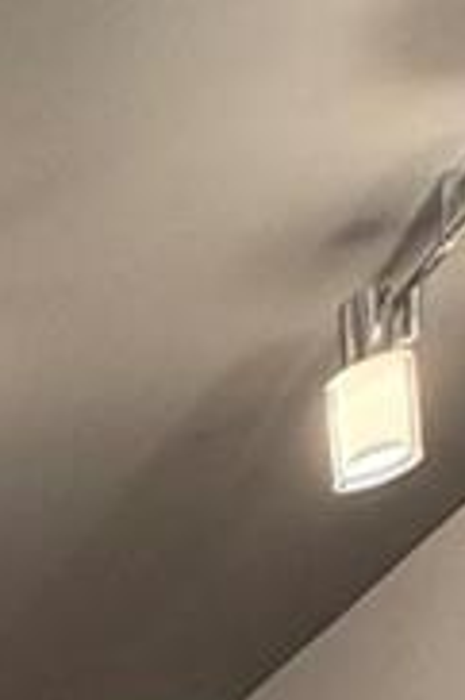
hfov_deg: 9.7
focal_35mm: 96
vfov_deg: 14.2
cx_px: -1057
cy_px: 1688
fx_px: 1863
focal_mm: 2.22
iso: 200
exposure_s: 1/60
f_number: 2.2
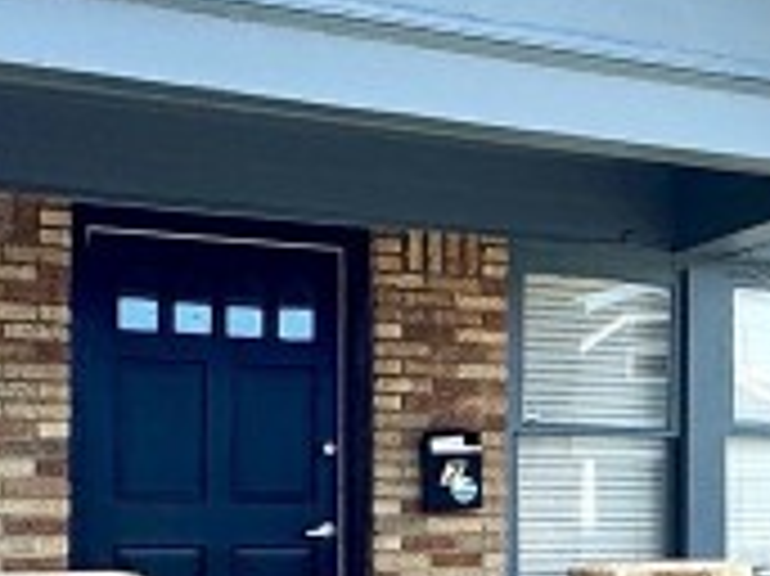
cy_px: 508
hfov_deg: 19.7
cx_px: 1202
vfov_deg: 17.3
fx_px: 1867
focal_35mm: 84
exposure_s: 1/1236
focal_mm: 2.22
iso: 50
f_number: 2.2
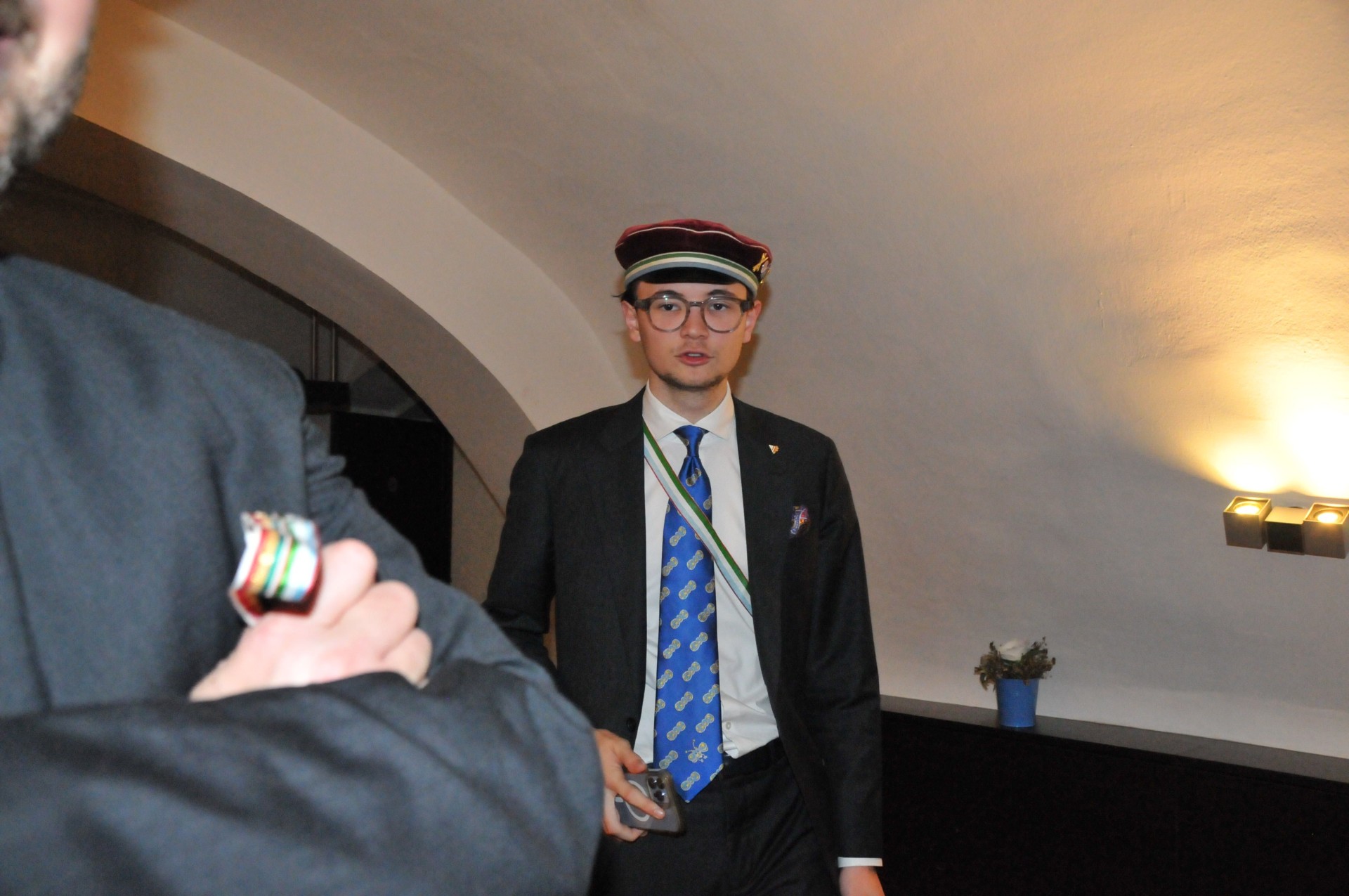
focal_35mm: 33
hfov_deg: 57.3
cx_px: 674
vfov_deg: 39.9
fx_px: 1235
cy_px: 448
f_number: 5
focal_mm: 22
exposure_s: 1/200
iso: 3200
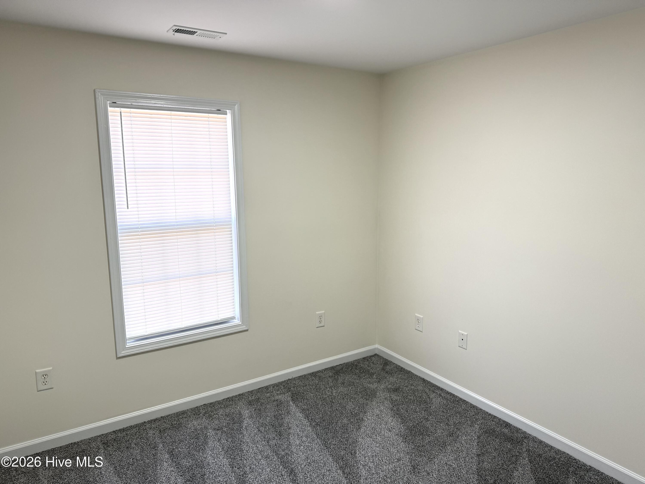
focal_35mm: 24
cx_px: 322
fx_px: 447
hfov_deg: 71.6
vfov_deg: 56.8
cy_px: 242
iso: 80
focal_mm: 6.76
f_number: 1.78
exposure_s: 1/120
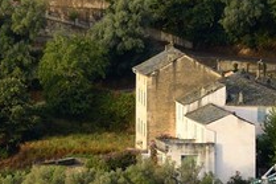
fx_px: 4098
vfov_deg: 2.5
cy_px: -342
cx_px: -778
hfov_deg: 3.7
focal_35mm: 535
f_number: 5.6
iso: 200
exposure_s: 1/200
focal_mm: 70
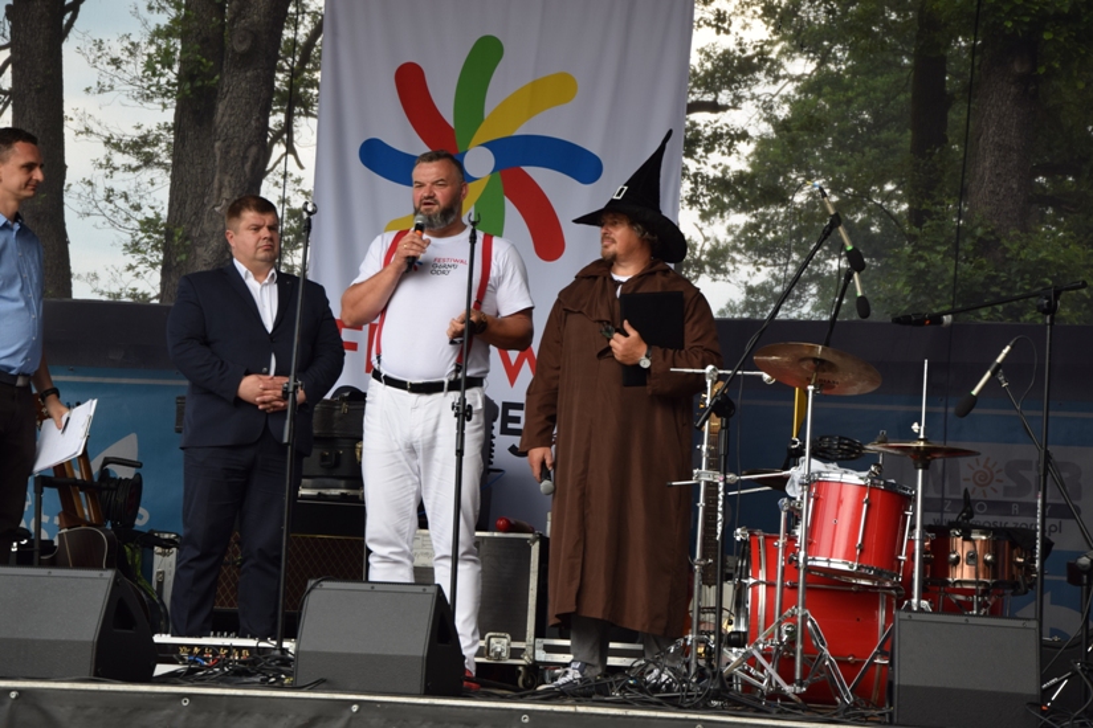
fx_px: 3188
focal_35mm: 105
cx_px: 546
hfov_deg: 19.5
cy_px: 364
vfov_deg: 13.0
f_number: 7.1
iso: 250
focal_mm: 70
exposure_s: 1/125
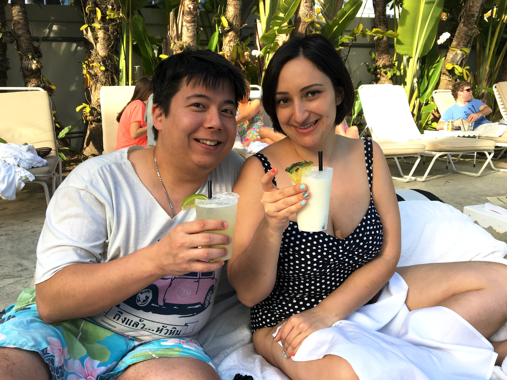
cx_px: 254
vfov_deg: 48.2
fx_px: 425
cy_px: 190
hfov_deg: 61.7
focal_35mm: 29
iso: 25
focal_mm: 4.15
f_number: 2.2
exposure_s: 1/337
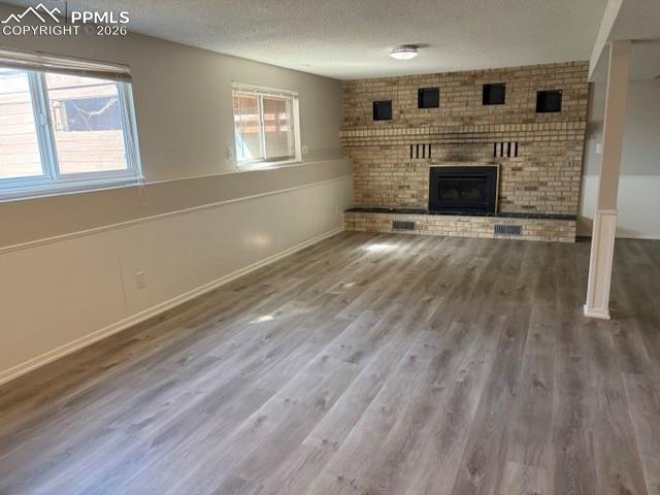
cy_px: 248
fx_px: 496
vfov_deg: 53.1
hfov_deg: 67.3
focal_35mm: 26
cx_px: 330
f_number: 1.6
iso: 200
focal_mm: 5.96
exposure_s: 1/60
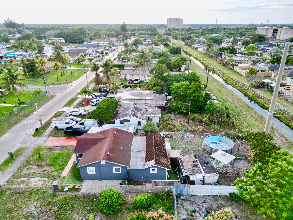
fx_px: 203
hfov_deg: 71.6
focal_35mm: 24
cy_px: 110
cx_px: 146
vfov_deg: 56.8
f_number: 1.7
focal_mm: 6.72
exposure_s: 1/500
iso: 110
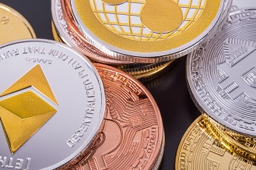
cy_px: 72
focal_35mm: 76
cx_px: 149
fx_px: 539
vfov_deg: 17.9
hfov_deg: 26.7
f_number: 13
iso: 100
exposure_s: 1/60
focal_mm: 50
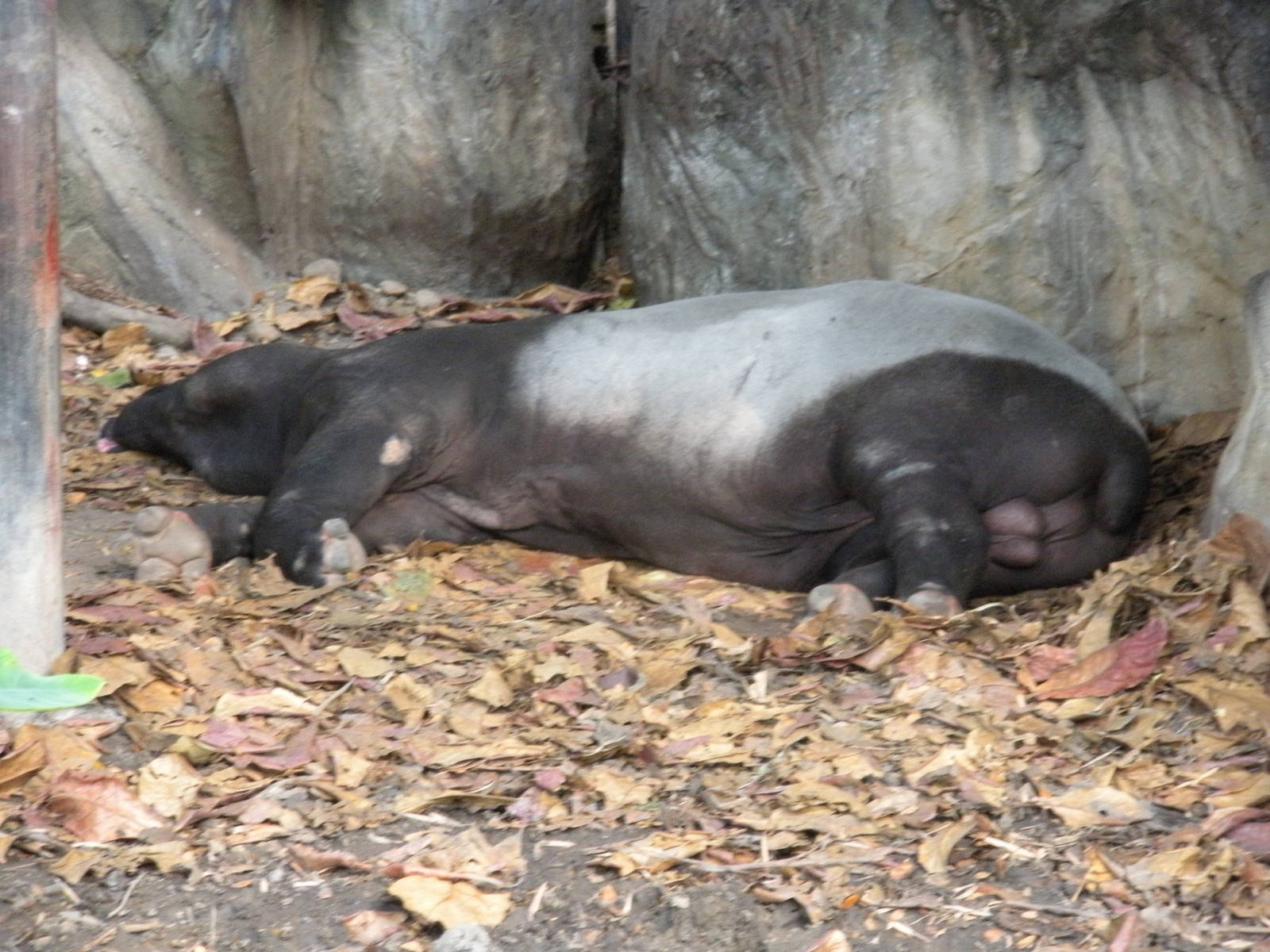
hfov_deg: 13.3
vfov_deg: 10.0
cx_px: 635
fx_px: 5467
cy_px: 476
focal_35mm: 149
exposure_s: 1/55.7
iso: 400
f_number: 5.4
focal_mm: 26
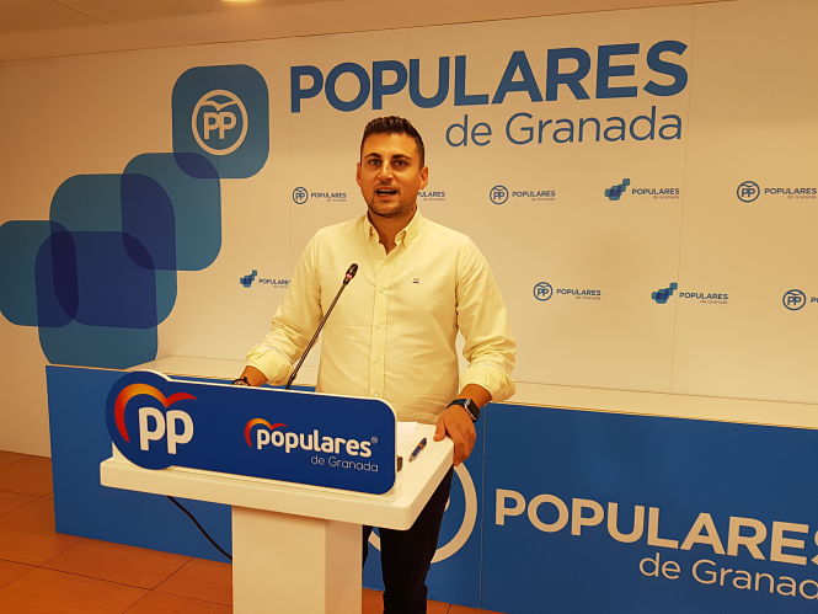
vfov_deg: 53.1
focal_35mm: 26
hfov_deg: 67.3
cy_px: 307
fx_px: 615
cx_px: 409
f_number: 1.7
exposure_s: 1/100
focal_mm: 4.2
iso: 64
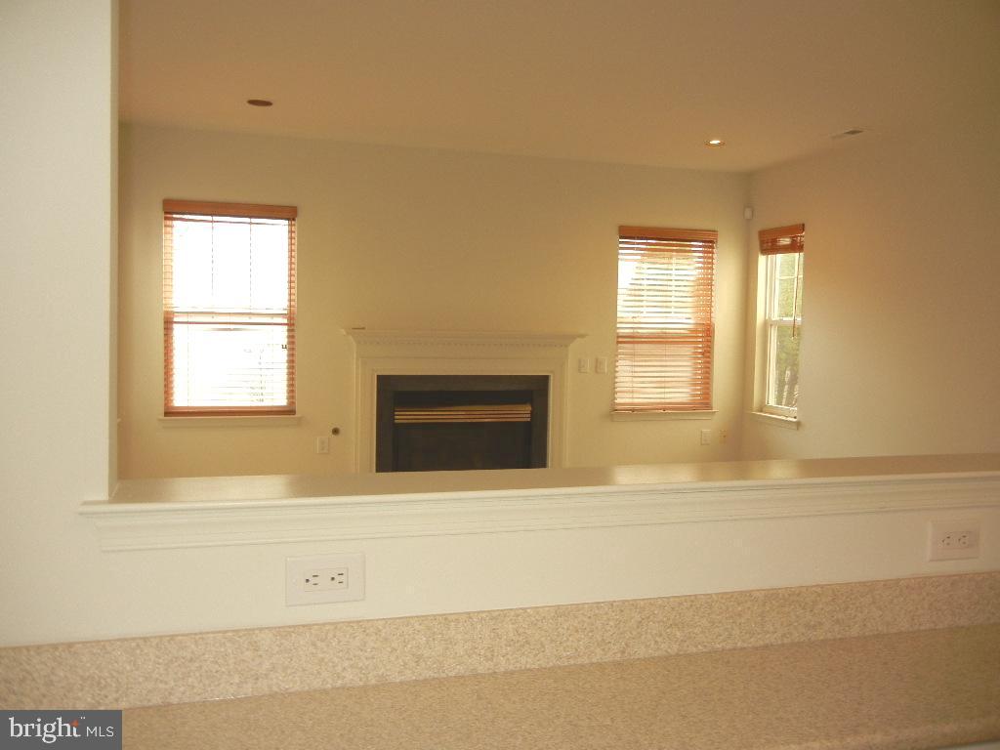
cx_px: 500
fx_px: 867
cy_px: 375
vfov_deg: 46.8
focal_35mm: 30
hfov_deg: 60.0
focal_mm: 5.4
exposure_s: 1/60.6
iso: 160
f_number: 3.5
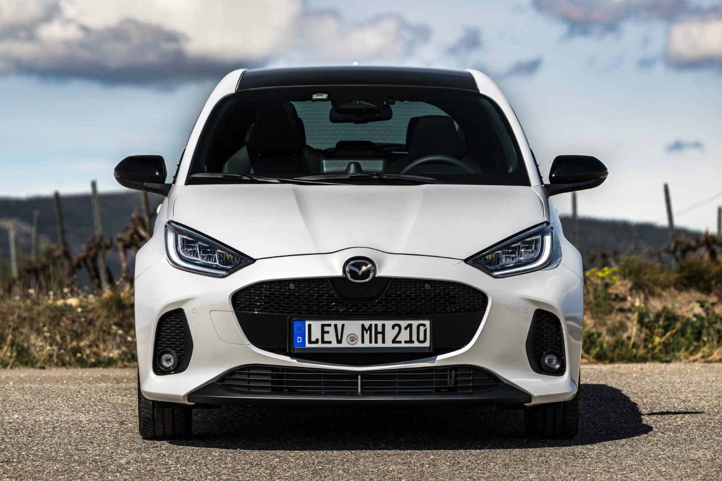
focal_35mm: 200
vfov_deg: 6.9
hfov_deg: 10.3
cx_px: 361
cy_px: 240
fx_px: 4011
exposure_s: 1/640
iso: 100
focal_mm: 200
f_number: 6.3
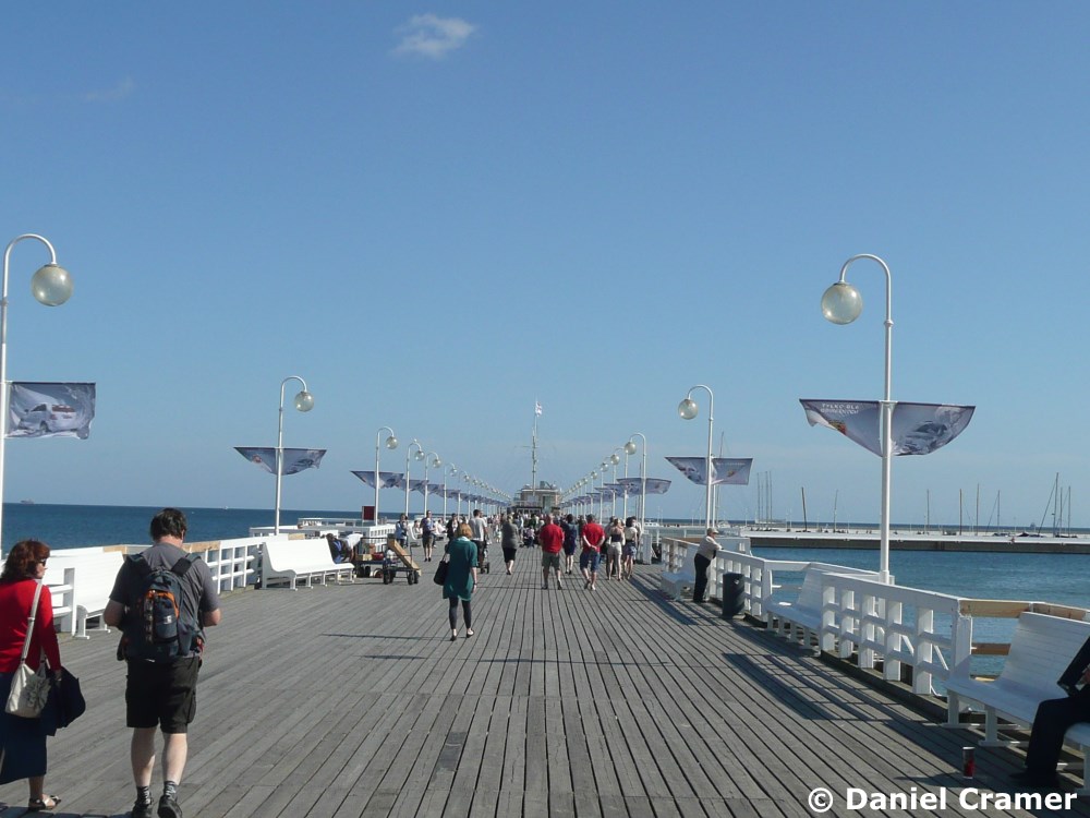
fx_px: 1858
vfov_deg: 24.8
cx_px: 545
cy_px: 409
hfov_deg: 32.7
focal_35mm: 59
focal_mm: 7
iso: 100
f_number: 10
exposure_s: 1/320
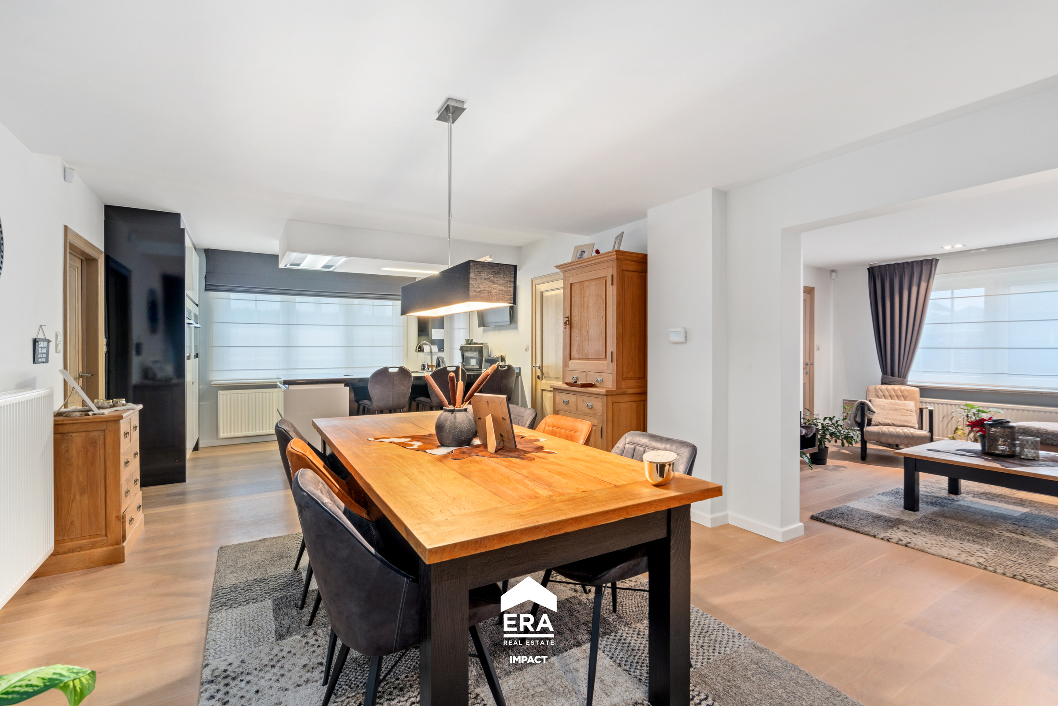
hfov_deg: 96.7
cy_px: 353
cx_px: 529
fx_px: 470
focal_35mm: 16
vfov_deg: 73.8
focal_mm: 16
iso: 250
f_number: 11
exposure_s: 6
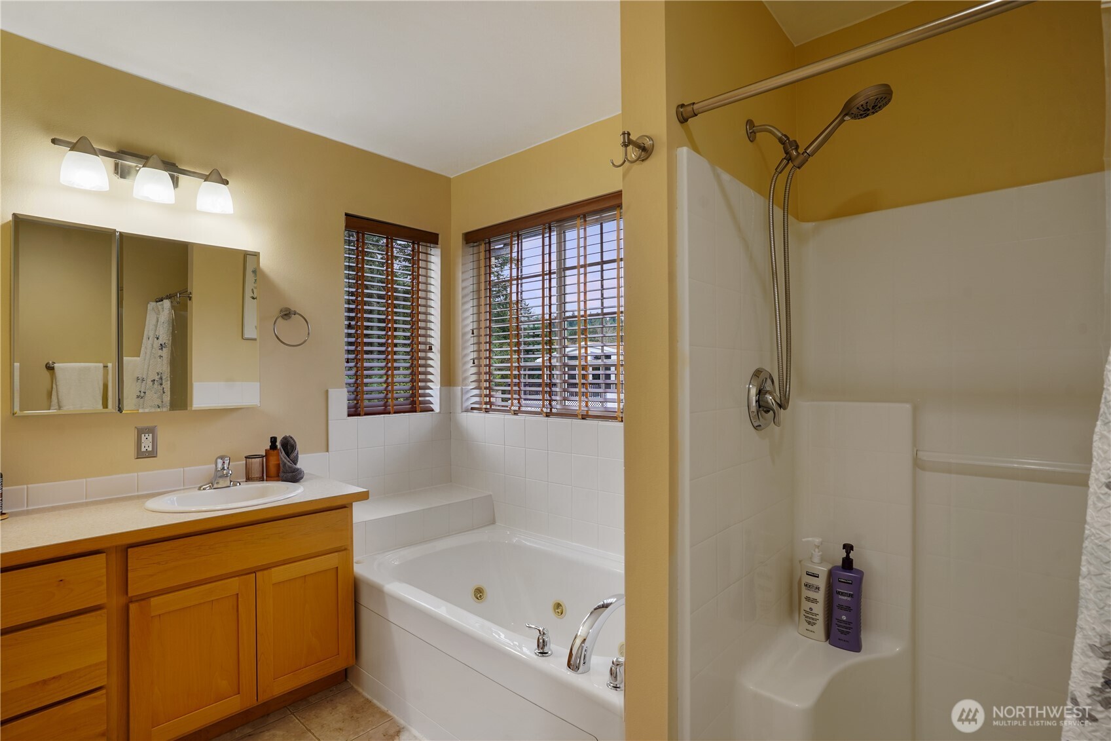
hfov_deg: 93.3
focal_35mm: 17
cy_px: 370
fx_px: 525
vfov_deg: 70.4
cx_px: 556
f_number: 8
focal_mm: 17
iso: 100
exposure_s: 1/3
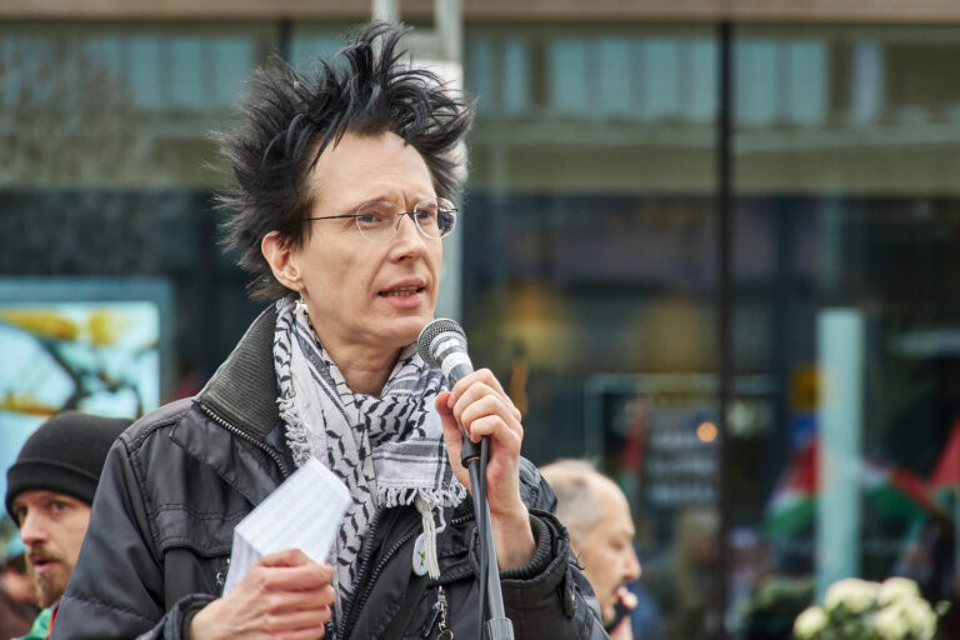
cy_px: 320
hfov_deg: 7.4
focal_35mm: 277
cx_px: 480
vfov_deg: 5.0
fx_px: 7386
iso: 500
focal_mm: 101.58
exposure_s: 1/250
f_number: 4
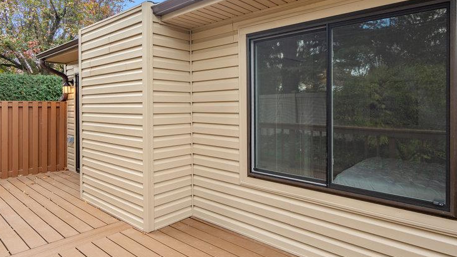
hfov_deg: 78.5
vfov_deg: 49.0
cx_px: 247
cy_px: 97
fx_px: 279
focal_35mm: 23
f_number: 4
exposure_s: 1/320
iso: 160
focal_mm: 16
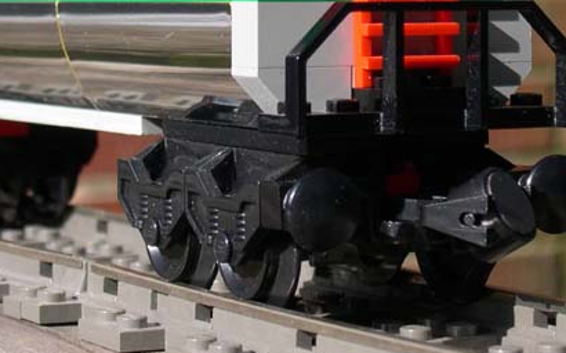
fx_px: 2298
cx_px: 192
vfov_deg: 8.8
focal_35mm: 149
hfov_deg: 14.0
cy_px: 37
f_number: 3.8
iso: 100
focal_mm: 15.3
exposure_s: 1/608
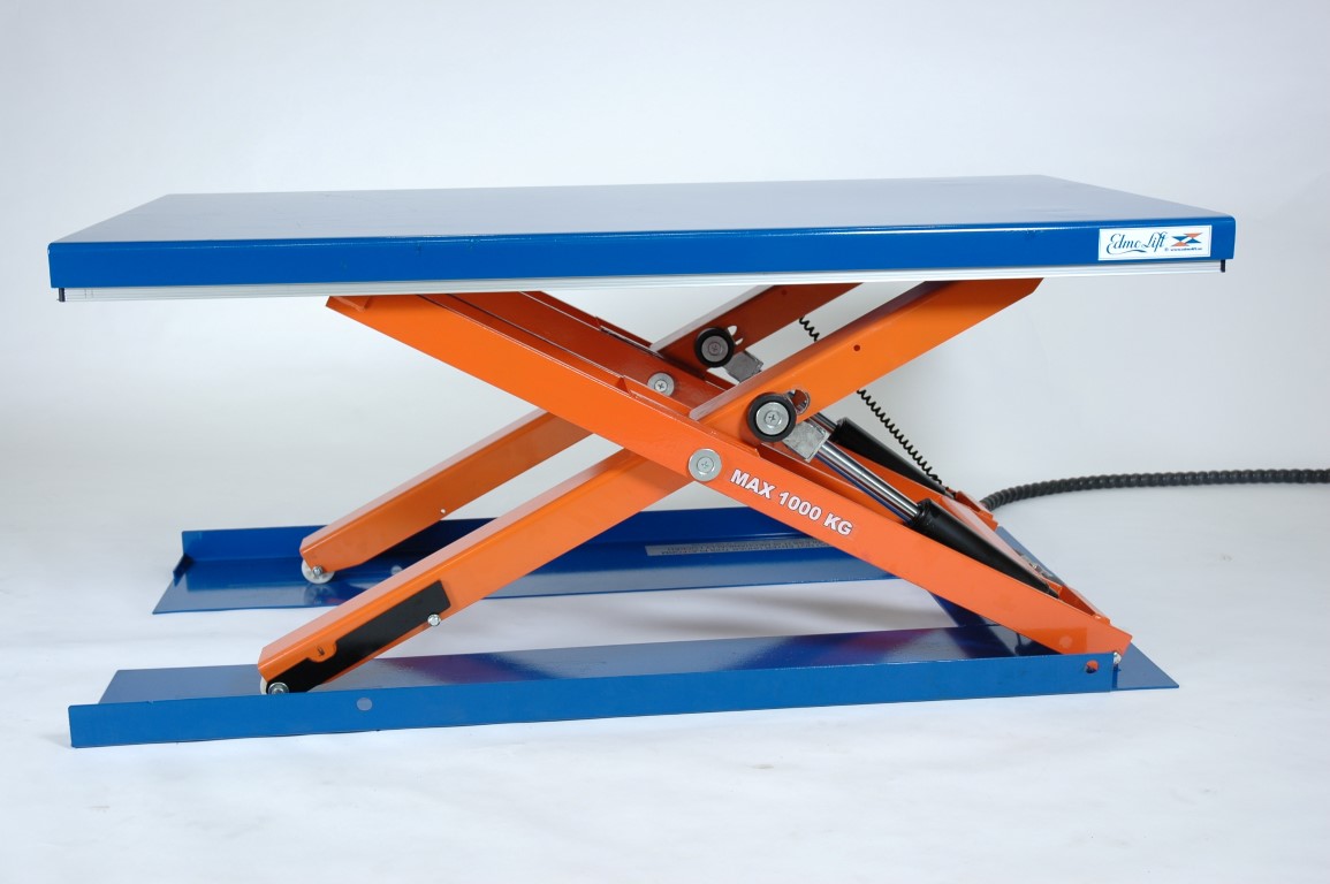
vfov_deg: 28.9
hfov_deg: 42.4
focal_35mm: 46
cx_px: 665
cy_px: 442
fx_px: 1716
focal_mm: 31
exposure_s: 1/60
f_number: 4.5
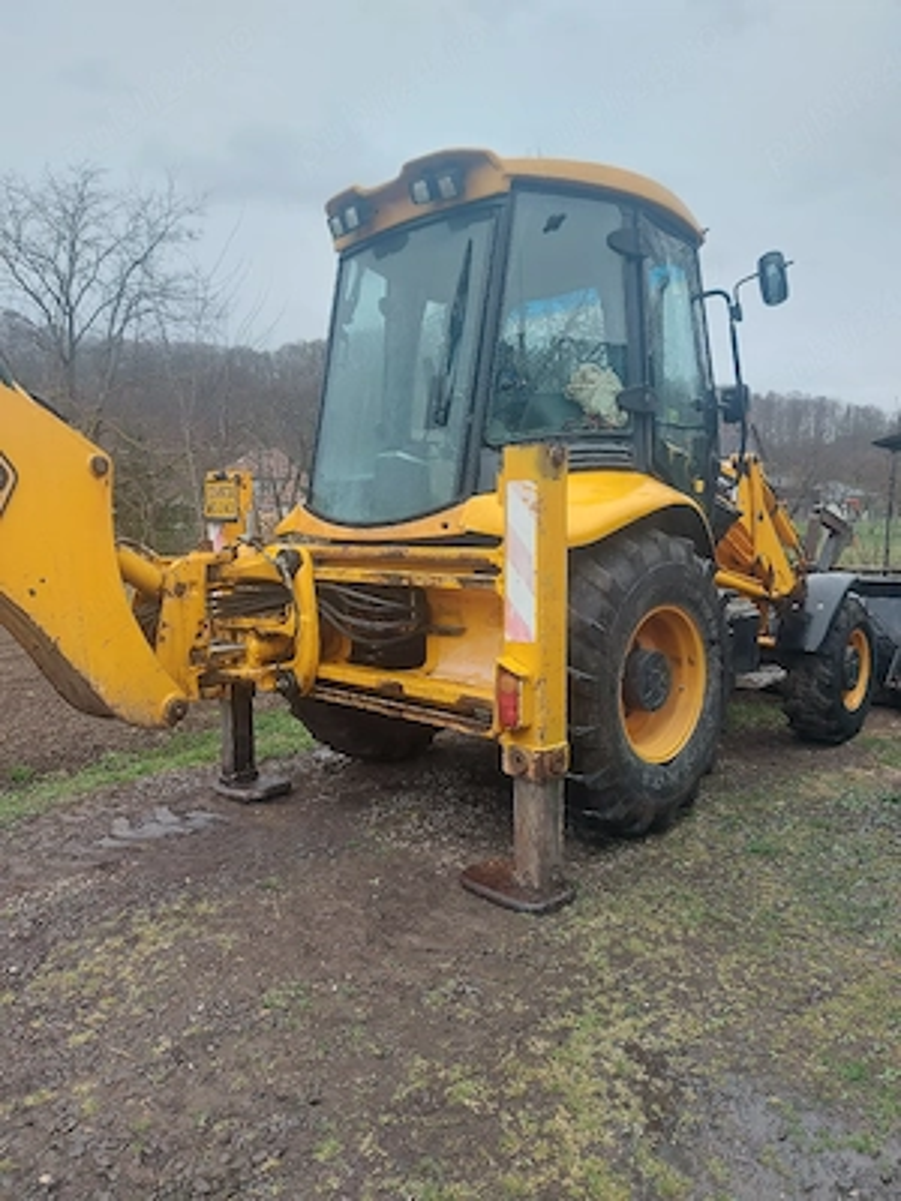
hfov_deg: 56.8
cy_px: 600
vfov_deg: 71.6
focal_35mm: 24
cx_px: 450
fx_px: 833
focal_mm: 5.23
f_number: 1.8
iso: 40
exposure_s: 1/50
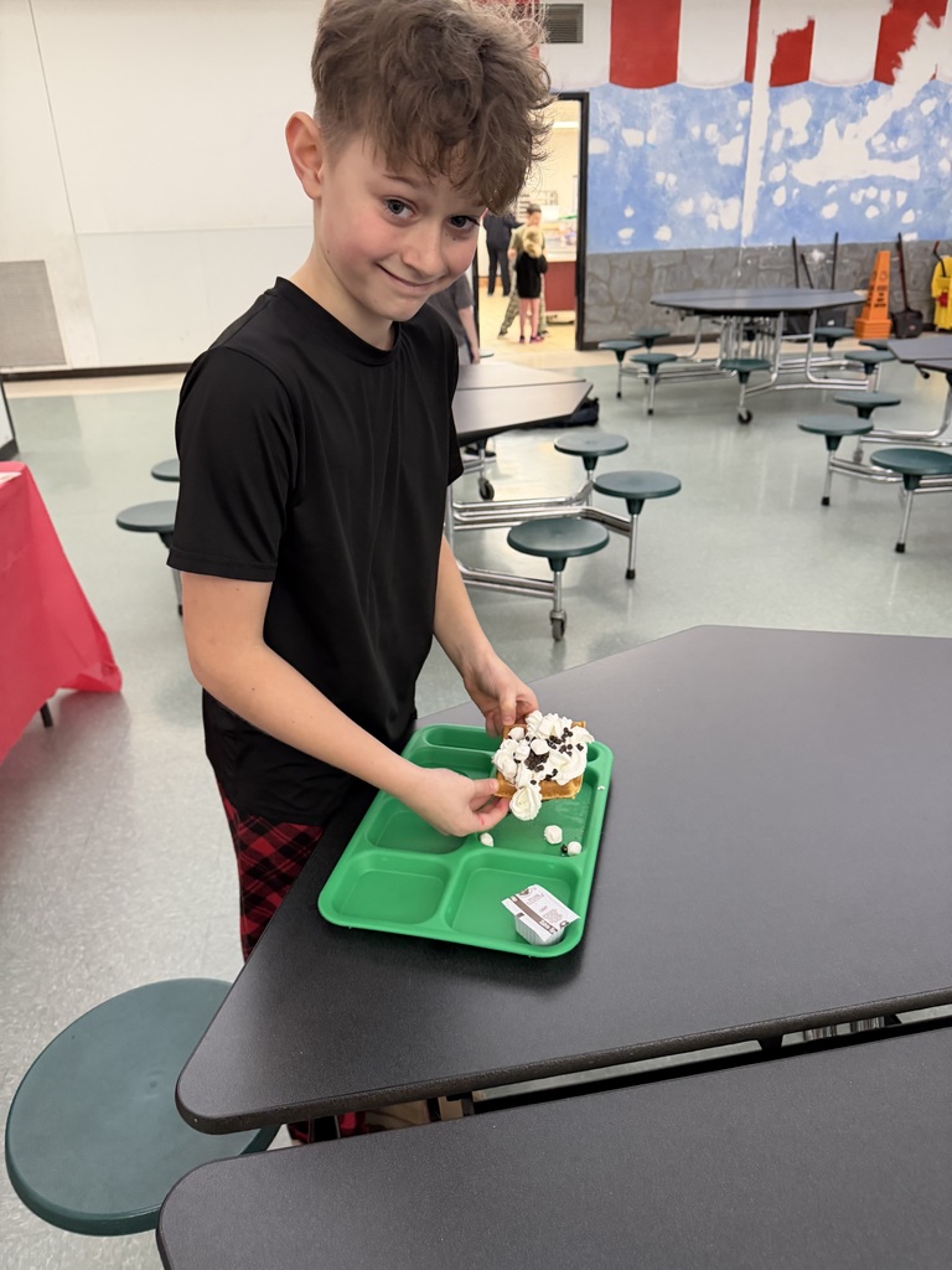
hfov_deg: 56.8
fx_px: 880
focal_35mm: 24
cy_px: 635
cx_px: 476
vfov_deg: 71.6
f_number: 1.78
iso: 500
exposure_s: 1/60
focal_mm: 6.76
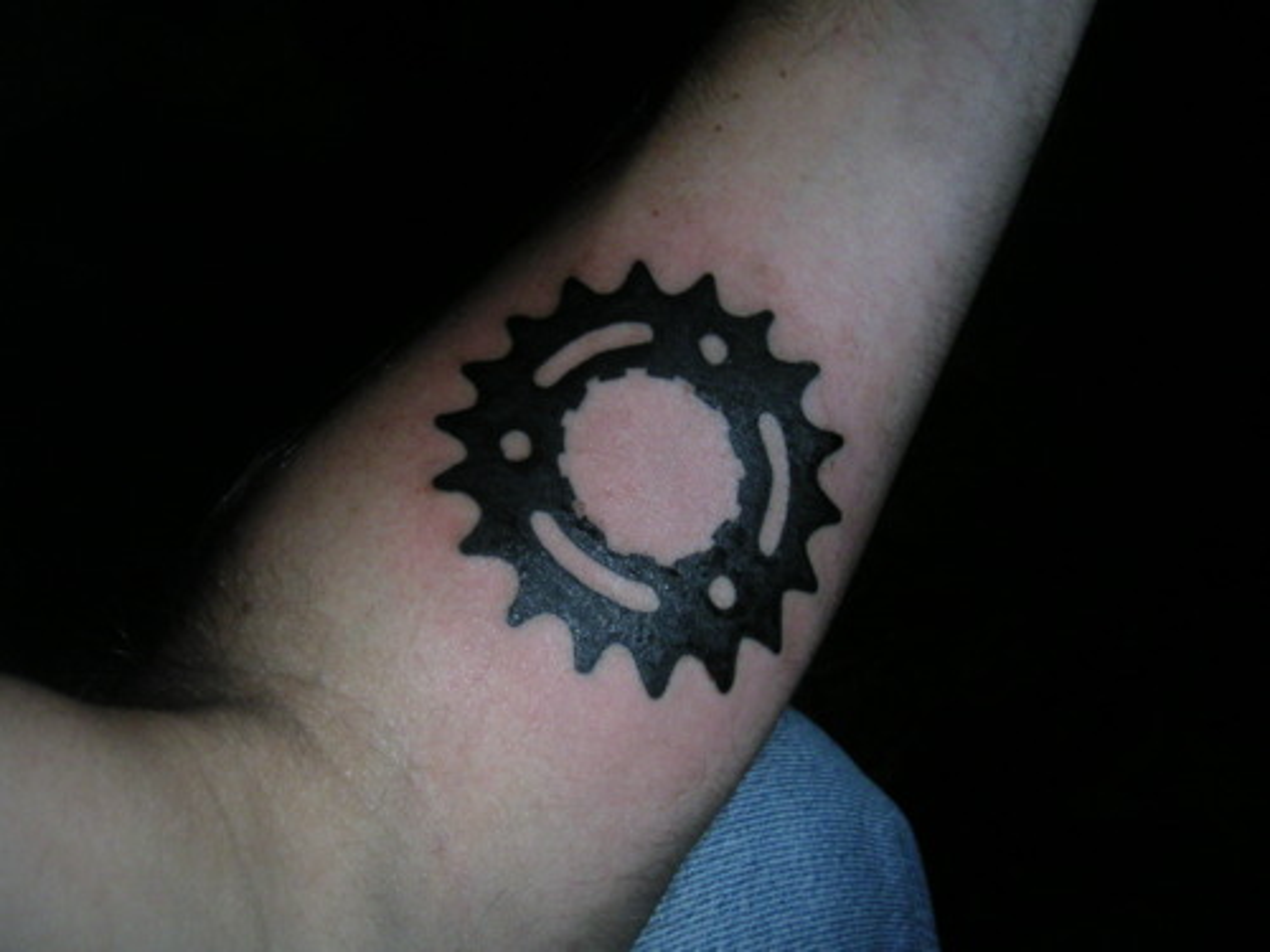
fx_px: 1394
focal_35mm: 38
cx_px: 635
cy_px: 476
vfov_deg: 37.7
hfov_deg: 49.0
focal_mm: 6
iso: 160
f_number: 6.7
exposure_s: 1/45
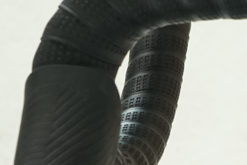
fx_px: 1146
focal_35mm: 167
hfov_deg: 11.0
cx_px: 525
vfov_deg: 8.2
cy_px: 157
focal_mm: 31
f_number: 5.6
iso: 1600
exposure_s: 1/200
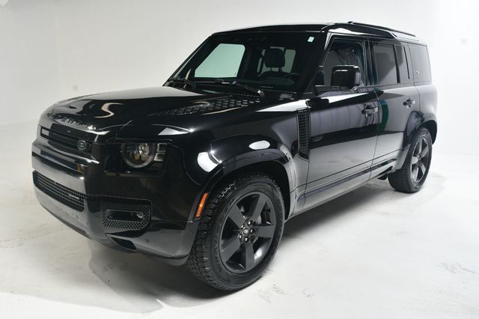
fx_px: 399
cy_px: 160
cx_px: 240
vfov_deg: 43.6
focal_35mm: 30
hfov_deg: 62.0
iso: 100
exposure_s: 1/160
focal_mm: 20
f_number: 10
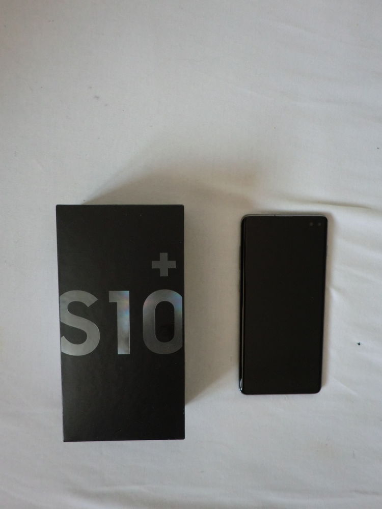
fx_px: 383
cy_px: 254
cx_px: 191
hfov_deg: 53.1
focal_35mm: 26
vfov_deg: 67.3
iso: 200
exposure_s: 1/60
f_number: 2.8
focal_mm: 4.7
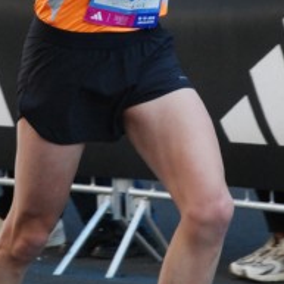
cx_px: 171
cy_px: 38
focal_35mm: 377
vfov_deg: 4.6
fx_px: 3502
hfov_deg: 4.6
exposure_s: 1/320
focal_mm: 95
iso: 1000
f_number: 5.6
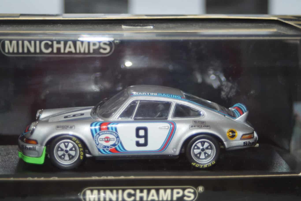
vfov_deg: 13.0
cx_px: 150
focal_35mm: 105
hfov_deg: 19.5
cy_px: 100
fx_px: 878
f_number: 5.6
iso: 320
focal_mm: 70
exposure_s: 1/160
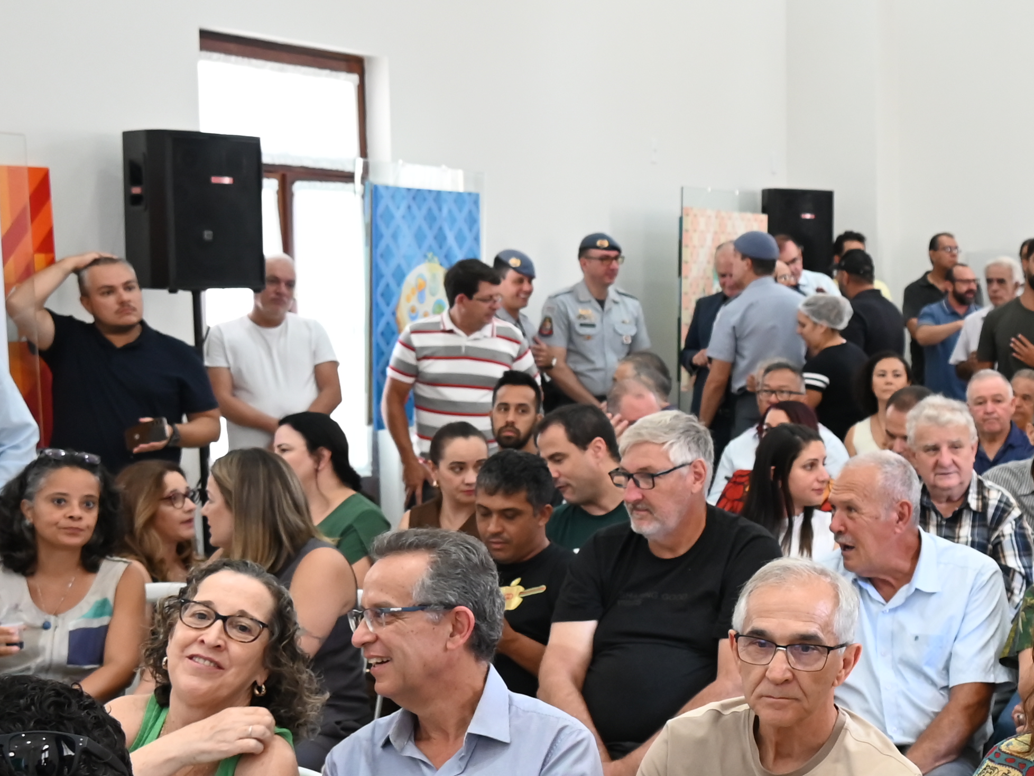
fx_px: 2121
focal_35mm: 71
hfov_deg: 25.4
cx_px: 1133
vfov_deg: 20.7
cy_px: 469
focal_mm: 24
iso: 1250
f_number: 4
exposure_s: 1/125
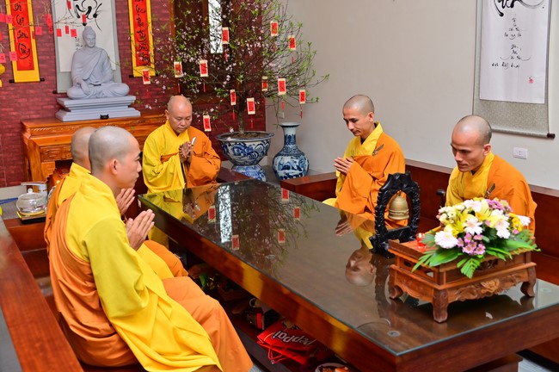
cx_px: 280
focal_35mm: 40
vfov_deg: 33.3
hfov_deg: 48.5
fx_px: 620
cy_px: 186
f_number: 5
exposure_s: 1/125
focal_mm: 40
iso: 1000
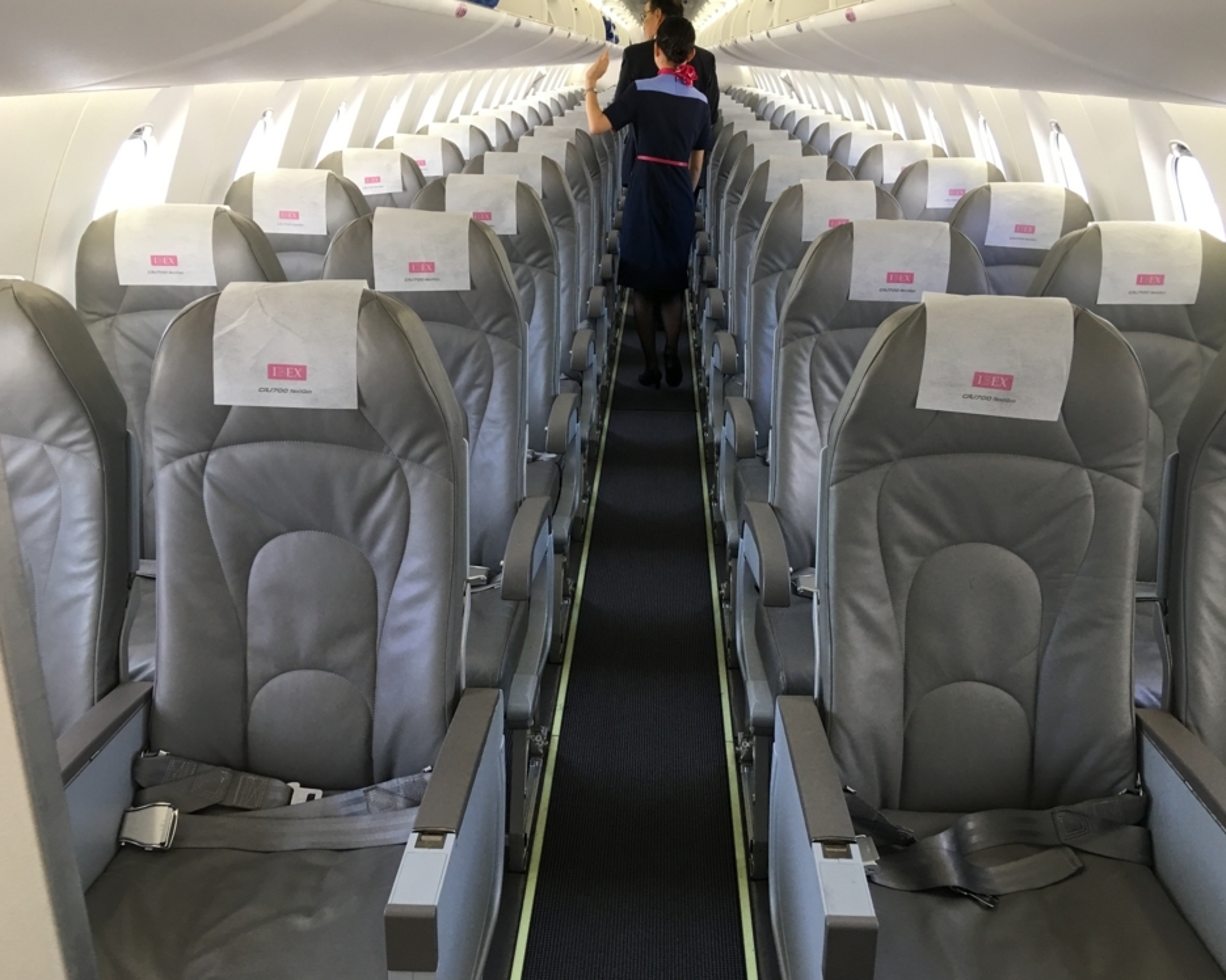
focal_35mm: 31
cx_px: 637
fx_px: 1125
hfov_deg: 57.2
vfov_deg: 47.1
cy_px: 499
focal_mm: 4.15
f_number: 2.2
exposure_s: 1/30
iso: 40
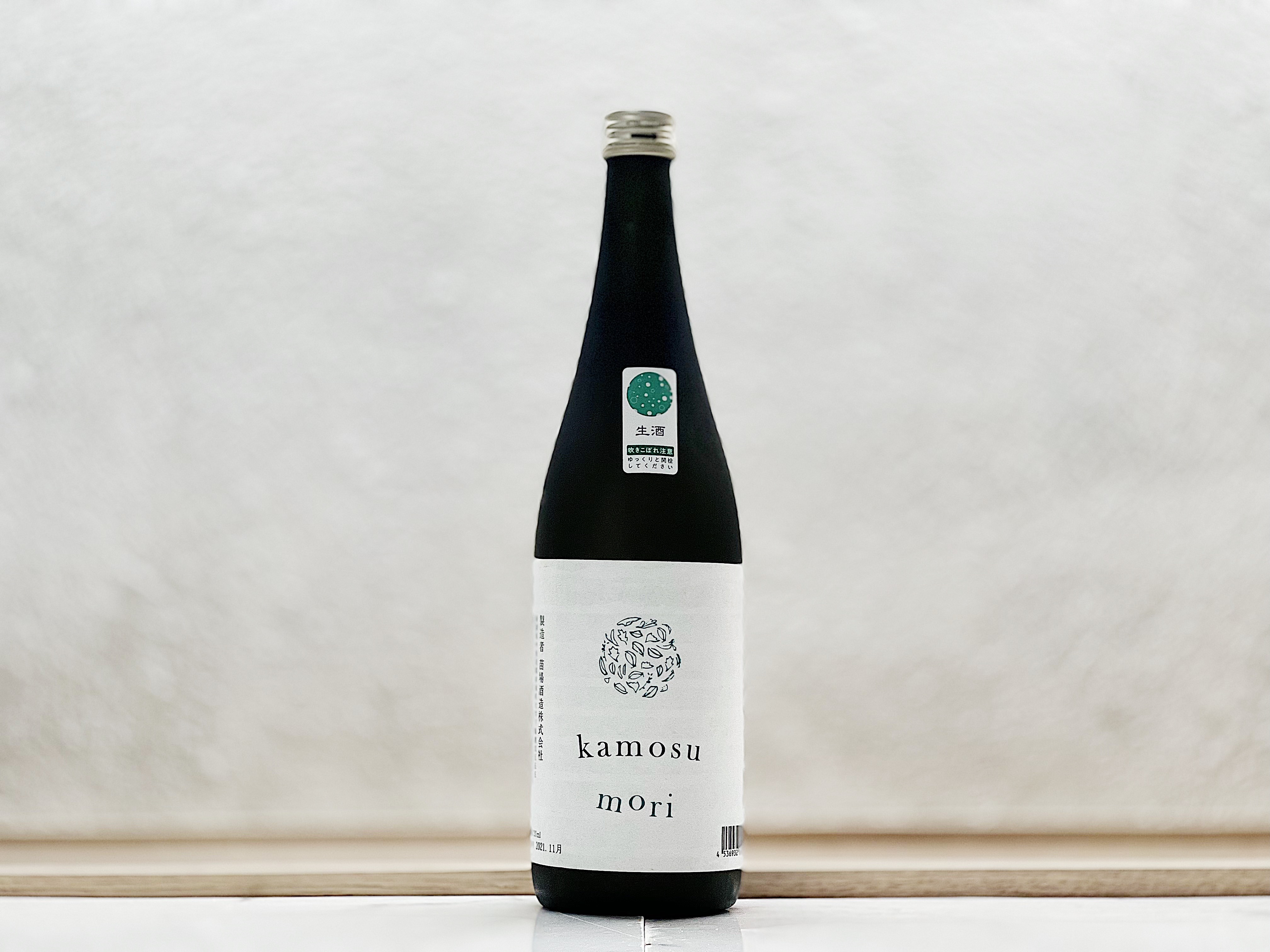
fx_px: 2825
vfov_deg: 19.1
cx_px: 635
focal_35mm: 77
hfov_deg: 25.3
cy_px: 476
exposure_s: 1/100
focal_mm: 9
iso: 125
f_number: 2.8
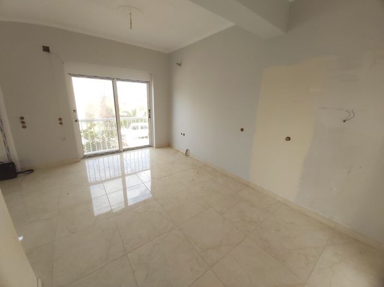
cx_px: 192
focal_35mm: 12
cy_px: 144
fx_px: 133
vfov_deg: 94.4
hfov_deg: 110.6
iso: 64
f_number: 2.2
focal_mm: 1.42
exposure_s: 1/100
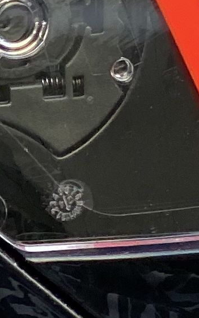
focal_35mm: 396
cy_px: -206
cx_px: -133
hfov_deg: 3.3
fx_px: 3434
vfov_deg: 5.2
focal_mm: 6
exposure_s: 1/122
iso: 40
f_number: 2
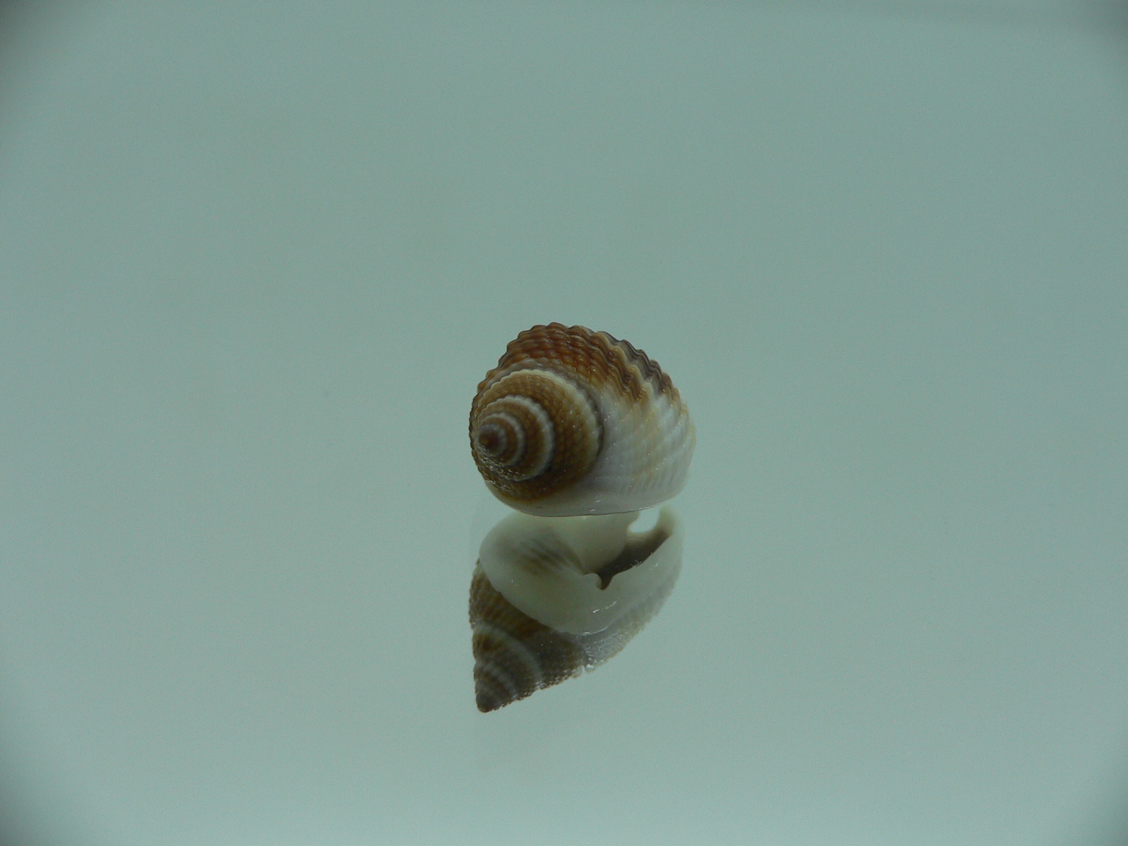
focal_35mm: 35
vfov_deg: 40.7
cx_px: 564
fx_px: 1141
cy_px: 423
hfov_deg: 52.6
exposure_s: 1/80
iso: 80
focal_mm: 4.6
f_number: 2.8
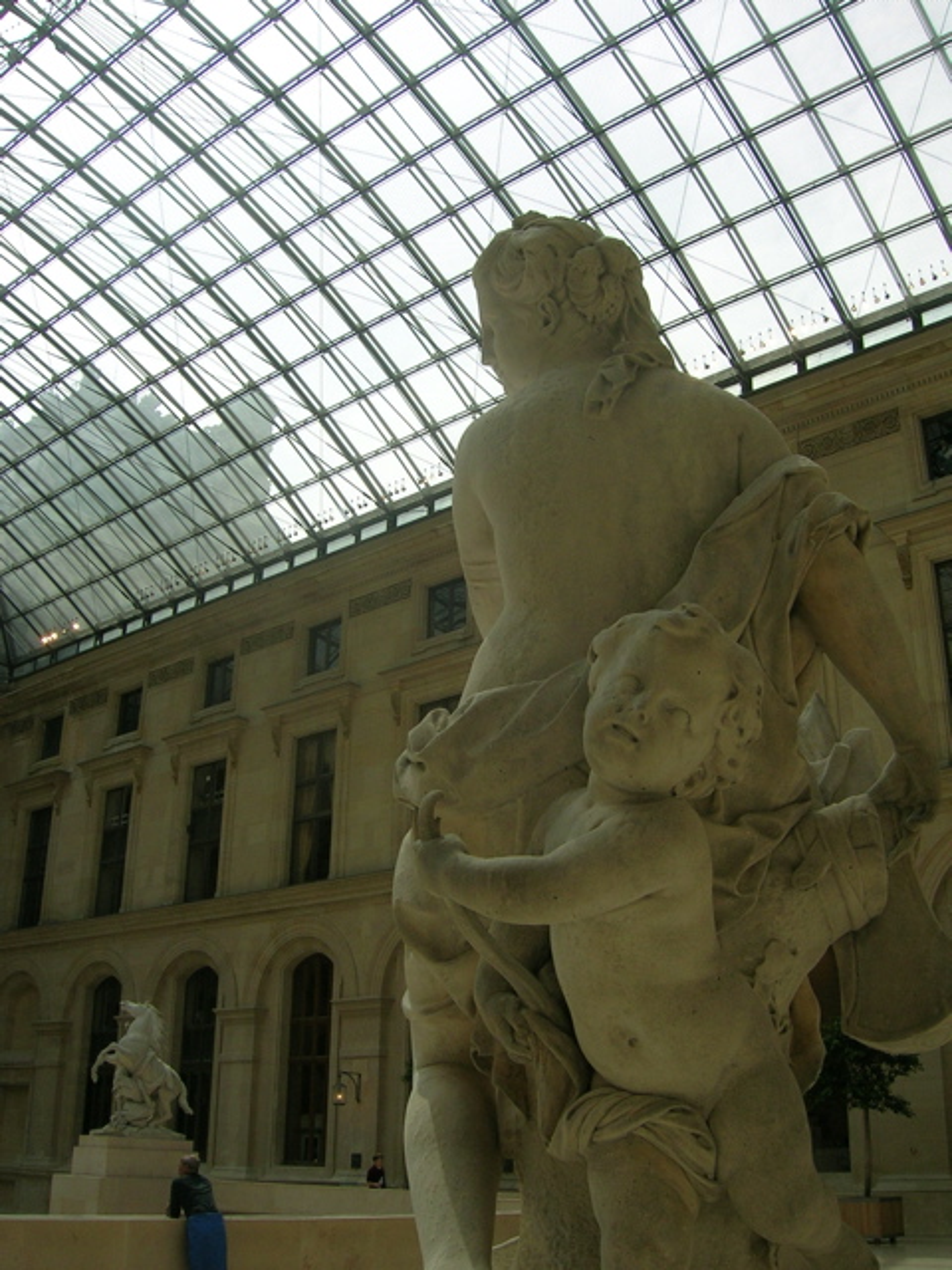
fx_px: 1283
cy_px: 635
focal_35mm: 35
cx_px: 476
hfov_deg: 40.7
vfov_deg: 52.6
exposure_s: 1/230
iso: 50
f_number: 4.8
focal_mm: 5.4
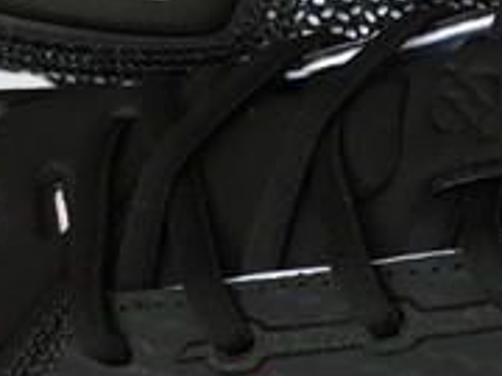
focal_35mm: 155
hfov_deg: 12.6
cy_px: 182
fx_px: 2248
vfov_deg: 9.6
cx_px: 505
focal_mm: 3.3
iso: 25
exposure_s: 1/100
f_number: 2.4
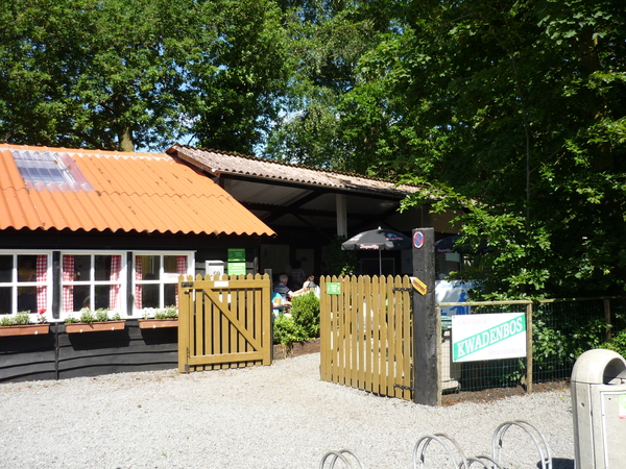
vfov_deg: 42.9
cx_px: 313
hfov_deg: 55.4
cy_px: 234
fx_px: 597
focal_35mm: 33
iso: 100
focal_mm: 5.5
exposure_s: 1/640
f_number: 2.8
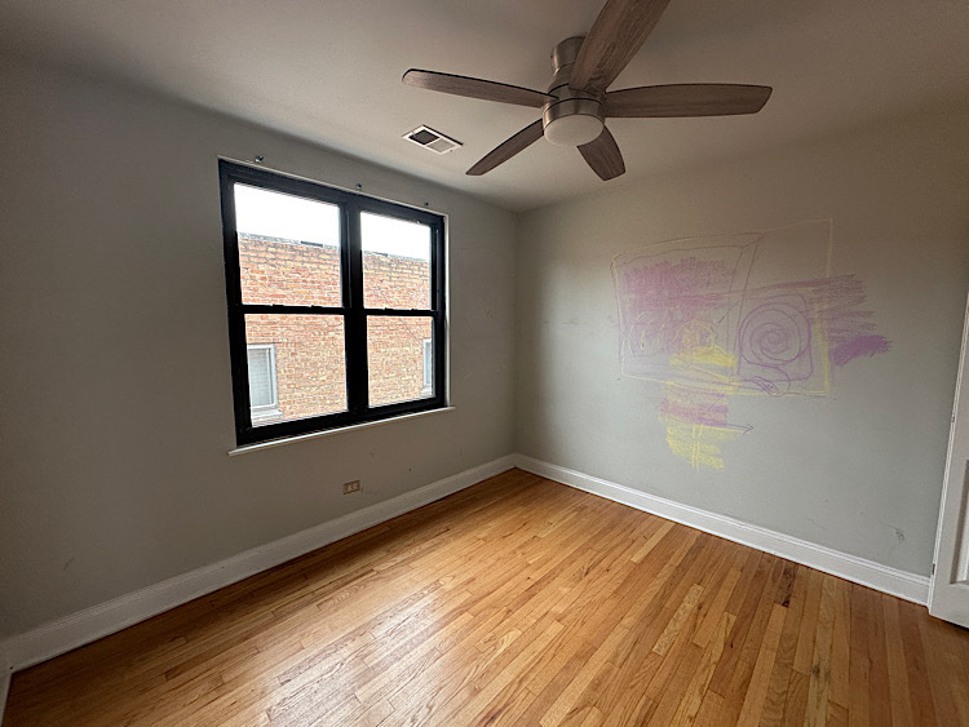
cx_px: 484
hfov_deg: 102.0
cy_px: 364
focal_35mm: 14
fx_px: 392
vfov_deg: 85.7
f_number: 2.2
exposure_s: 1/99
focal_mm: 2.22
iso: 80
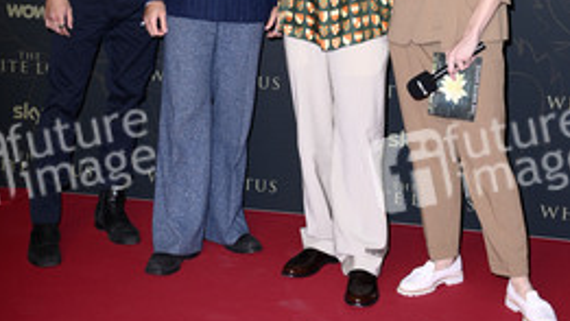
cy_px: 52
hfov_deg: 27.5
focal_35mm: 77
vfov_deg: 15.6
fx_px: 1164
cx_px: 282
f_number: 4.5
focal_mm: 48
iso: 800
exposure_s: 1/200
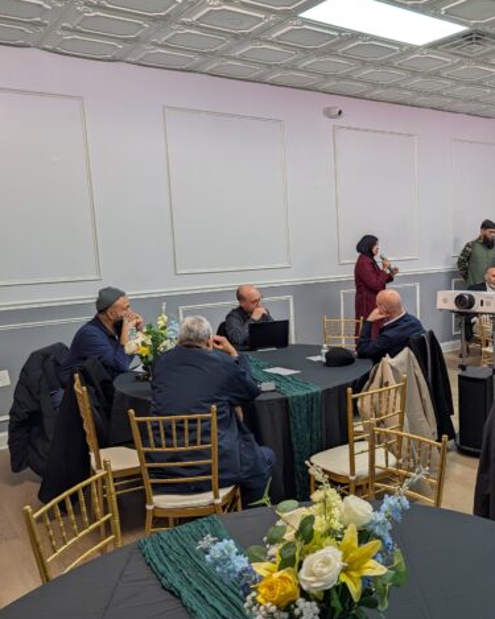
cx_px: 420
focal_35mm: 32
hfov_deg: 42.9
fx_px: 586
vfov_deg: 55.7
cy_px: 313
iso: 191
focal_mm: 6.9
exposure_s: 1/146
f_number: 1.68
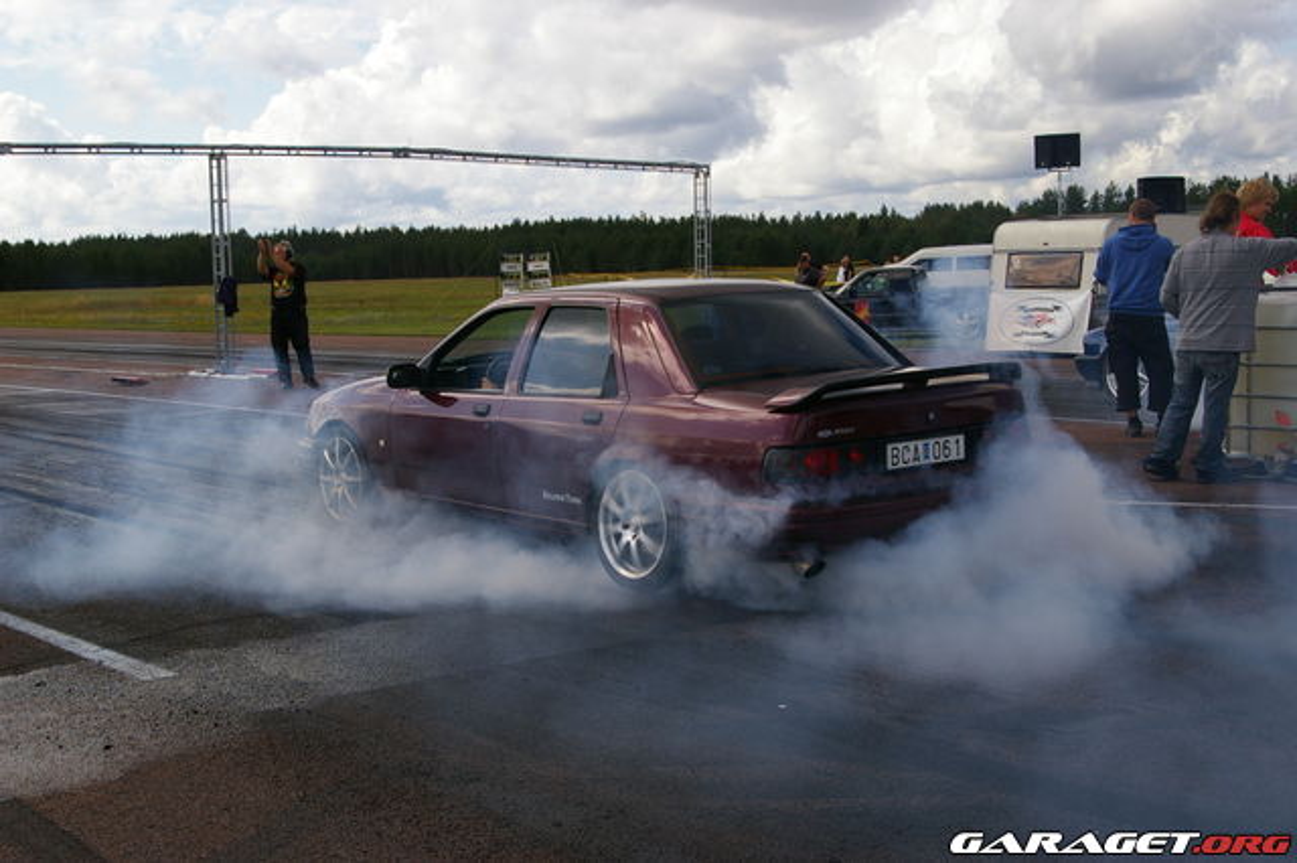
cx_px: 648
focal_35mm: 50
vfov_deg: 27.2
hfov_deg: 40.0
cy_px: 432
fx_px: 1782
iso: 200
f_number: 11
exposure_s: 1/250
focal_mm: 33
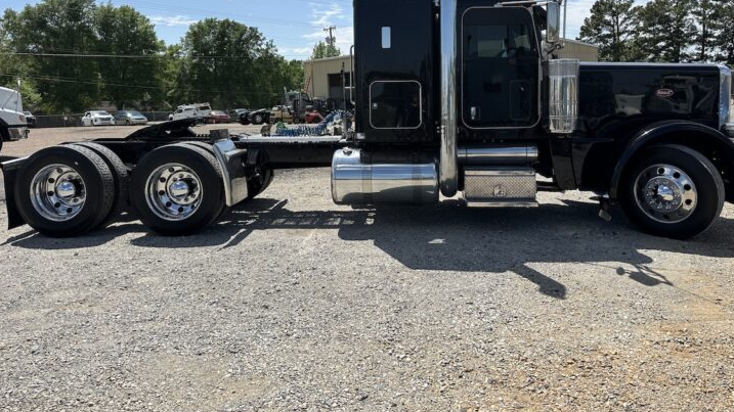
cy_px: 126
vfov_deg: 40.8
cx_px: 384
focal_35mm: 28
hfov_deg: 67.9
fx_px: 545
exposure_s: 1/5848
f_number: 1.78
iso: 80
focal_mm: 6.86
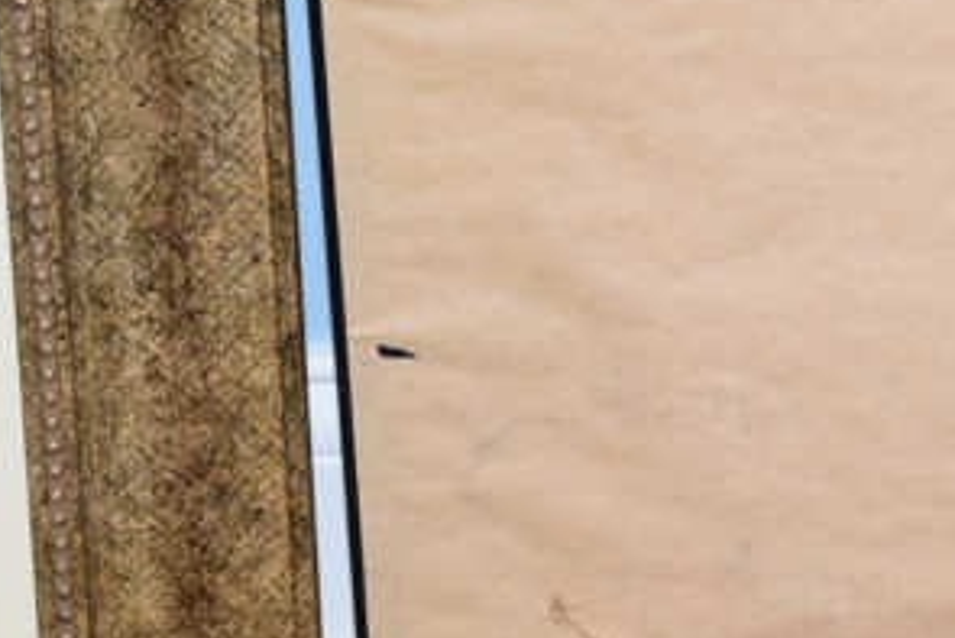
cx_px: 1152
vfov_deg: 5.4
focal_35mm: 254
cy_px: -160
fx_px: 6741
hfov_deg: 8.0
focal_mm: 50
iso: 800
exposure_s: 1/60
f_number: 5.6
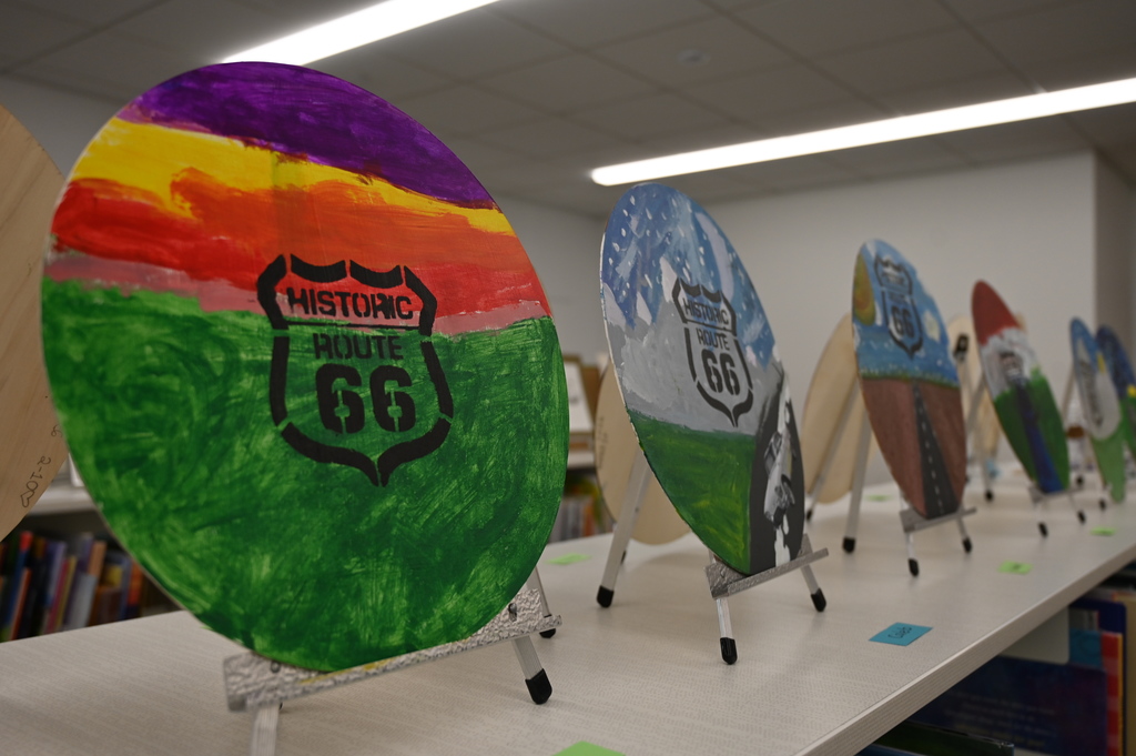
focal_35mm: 32
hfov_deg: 59.5
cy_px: 378
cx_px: 568
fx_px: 993
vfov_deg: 41.6
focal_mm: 31.5
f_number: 4
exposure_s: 1/200
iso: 400
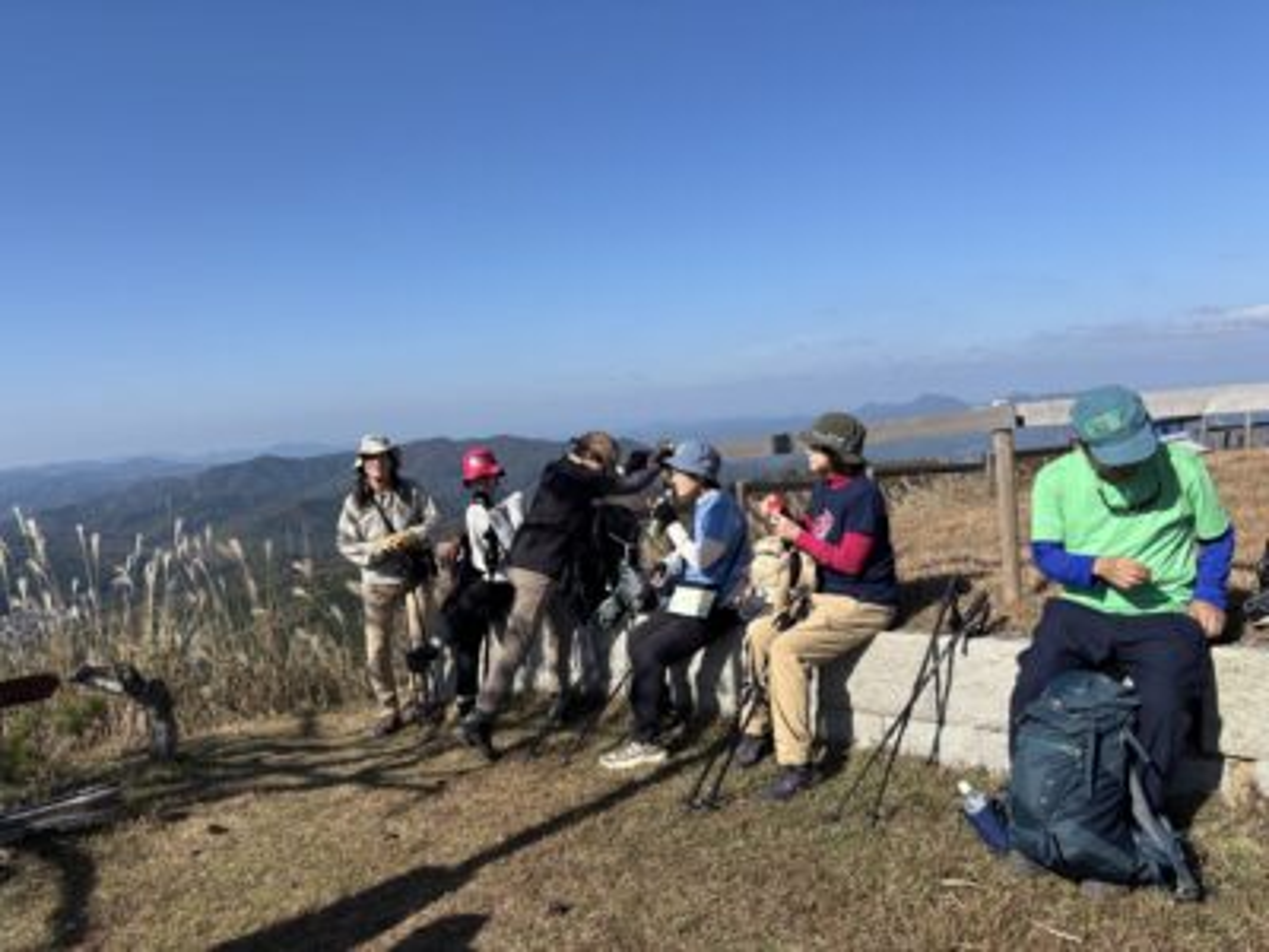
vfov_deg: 53.1
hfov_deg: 67.3
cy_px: 476
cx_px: 634
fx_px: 953
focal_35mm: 26
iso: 50
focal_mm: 5.96
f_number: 1.6
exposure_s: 1/3413
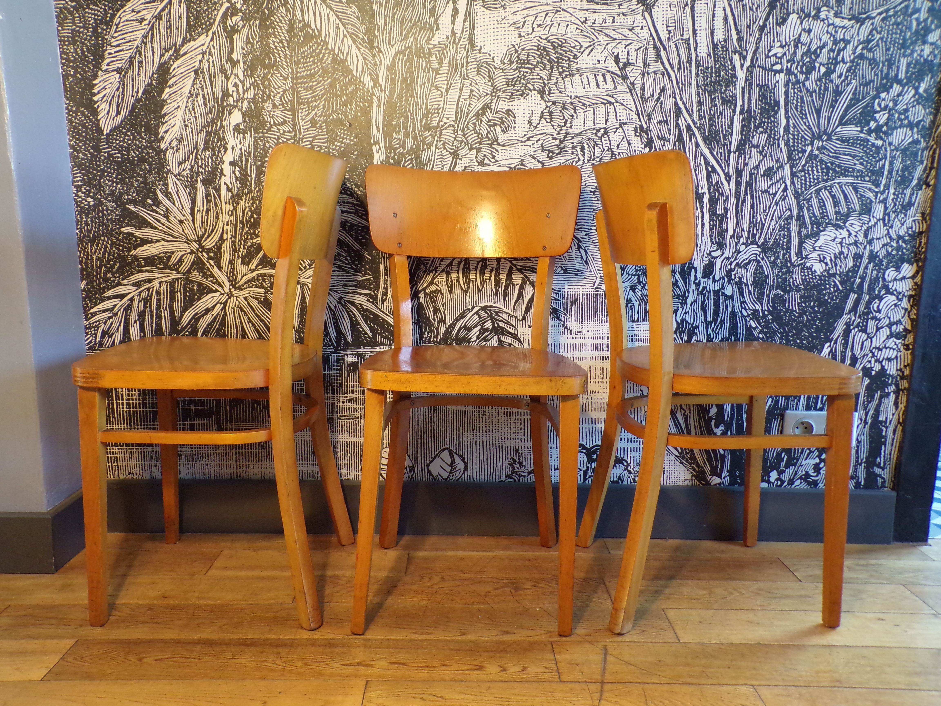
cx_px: 470
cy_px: 353
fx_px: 761
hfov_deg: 63.4
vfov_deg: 49.7
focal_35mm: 28
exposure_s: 1/17
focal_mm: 5
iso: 313
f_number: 3.1
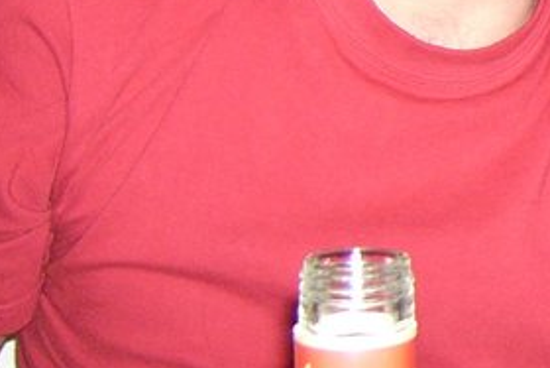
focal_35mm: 133
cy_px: -152
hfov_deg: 14.0
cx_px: 931
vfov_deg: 10.1
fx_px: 2033
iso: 100
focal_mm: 5.95
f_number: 2.8
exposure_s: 1/60
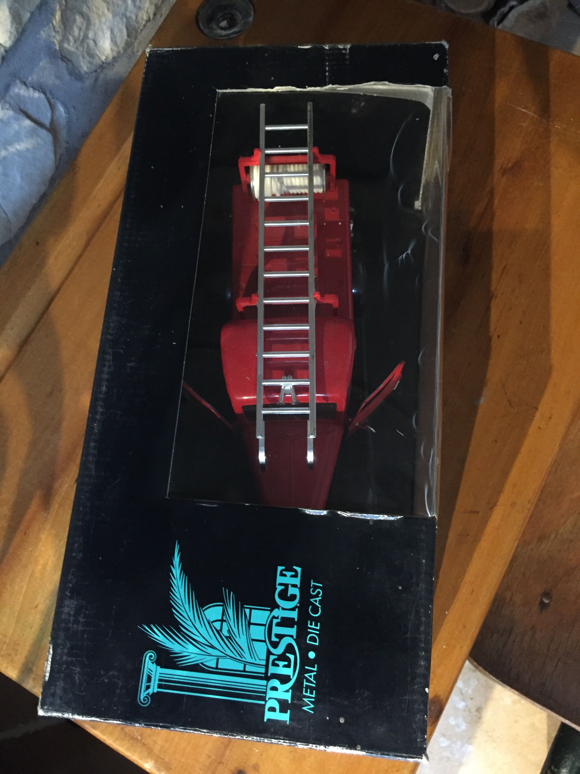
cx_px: 290
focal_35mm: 29
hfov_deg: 48.2
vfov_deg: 61.7
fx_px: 648
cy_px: 387
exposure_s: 1/17
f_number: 2.2
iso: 640
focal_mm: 4.15
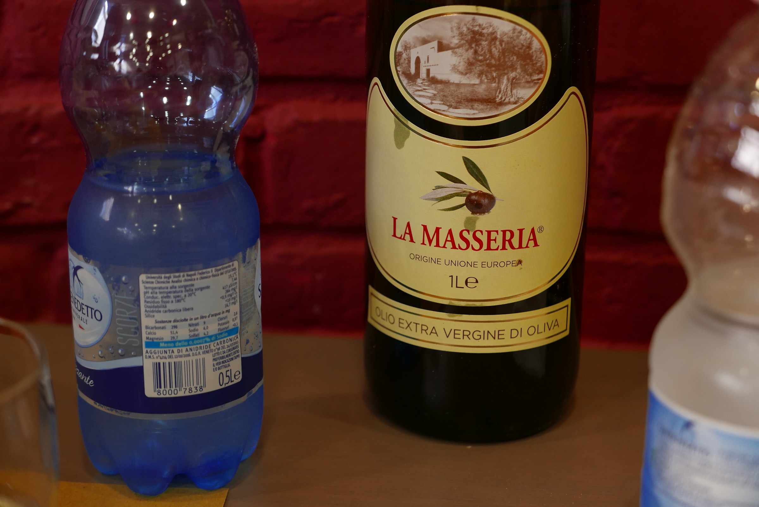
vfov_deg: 18.2
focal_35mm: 75
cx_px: 380
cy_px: 254
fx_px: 1582
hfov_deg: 27.0
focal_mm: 34
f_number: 2.8
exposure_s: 1/50
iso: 400
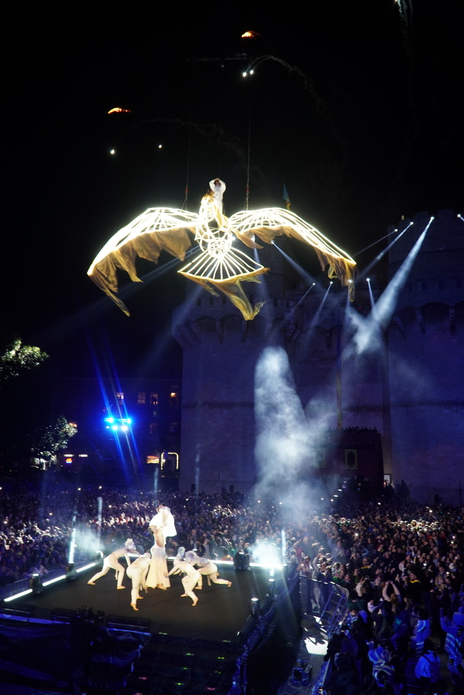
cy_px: 348
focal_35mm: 27
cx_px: 232
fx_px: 522
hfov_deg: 47.9
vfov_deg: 67.4
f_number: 4
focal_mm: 18
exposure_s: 1/30
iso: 800
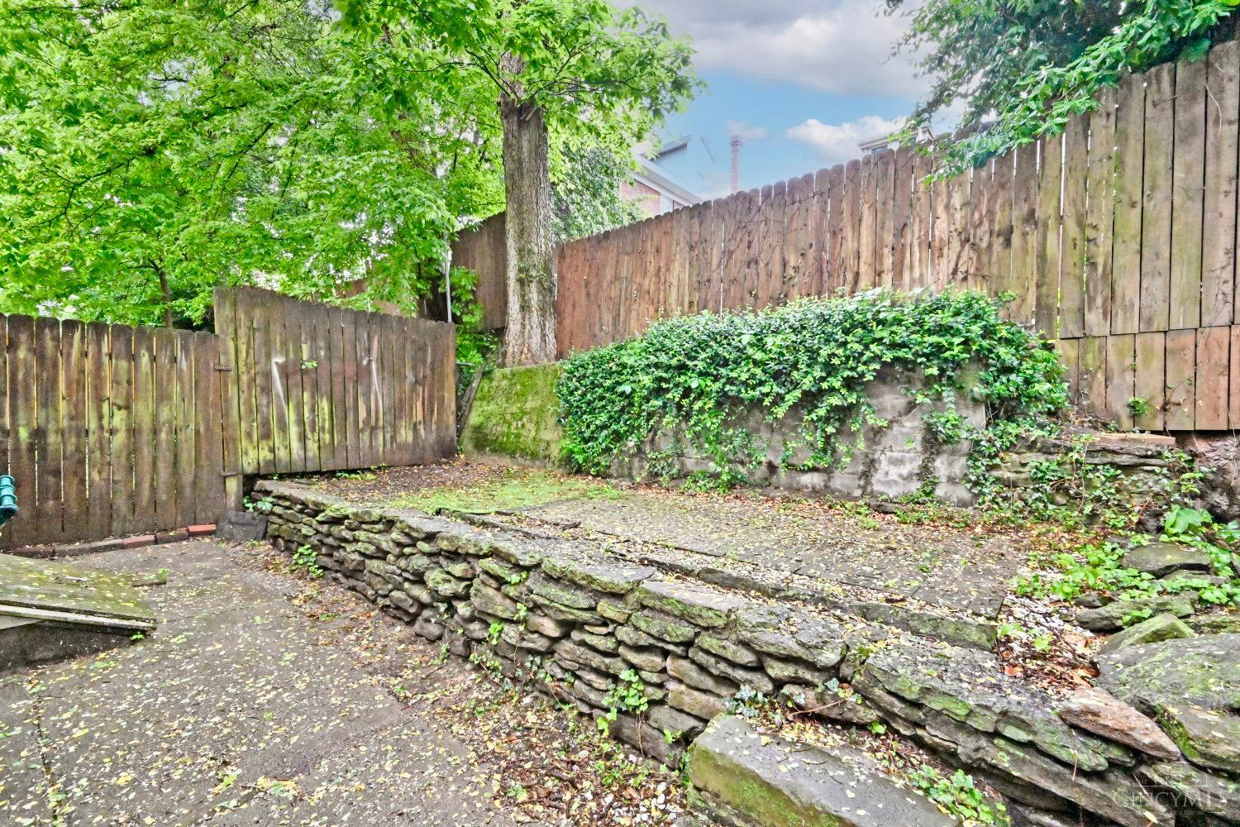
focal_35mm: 16
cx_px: 620
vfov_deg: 75.5
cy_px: 414
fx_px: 534
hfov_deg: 98.5
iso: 9000
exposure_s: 1/160
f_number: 13
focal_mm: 15.5
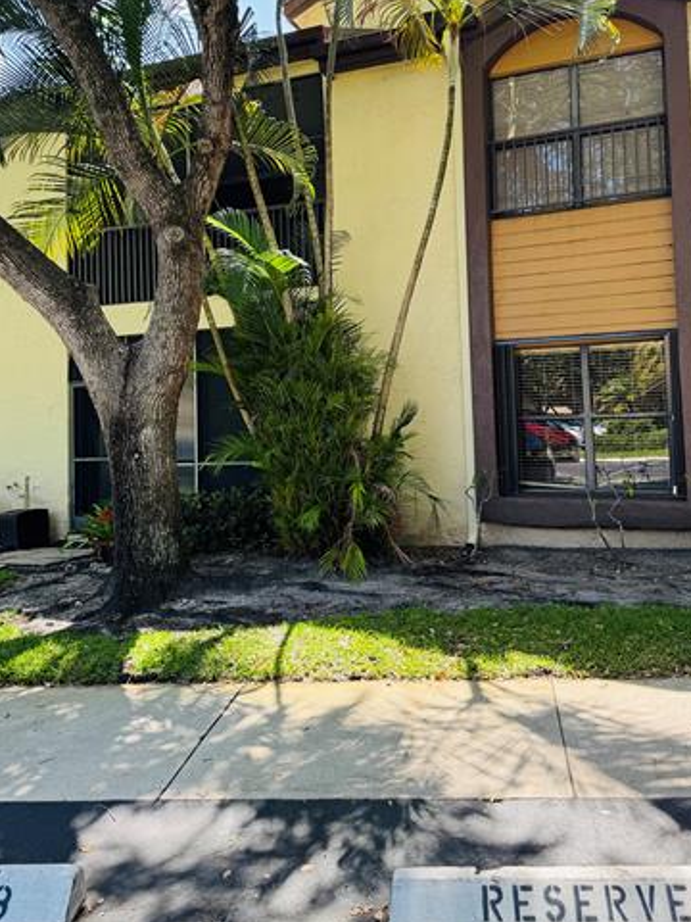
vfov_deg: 59.3
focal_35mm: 30
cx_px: 397
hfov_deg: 46.6
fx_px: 798
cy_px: 355
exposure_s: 1/514
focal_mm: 6.76
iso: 80
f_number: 1.78
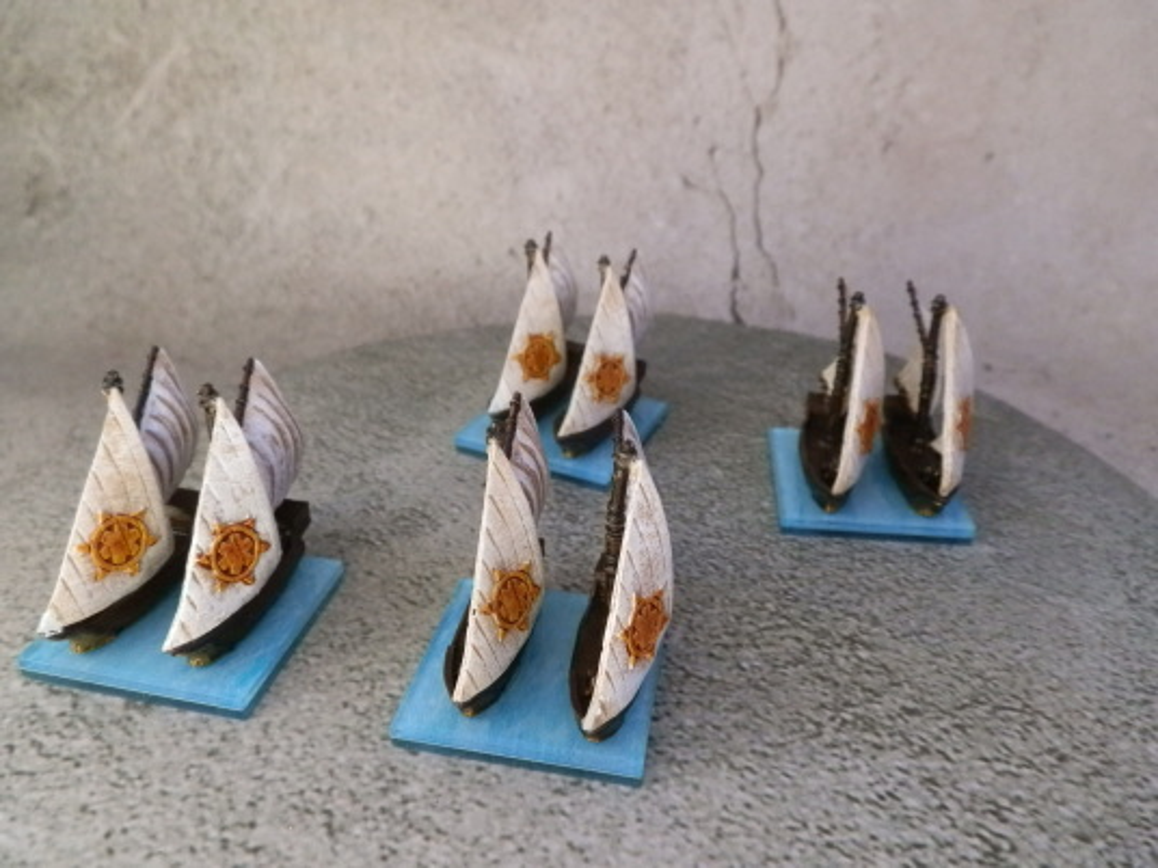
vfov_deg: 49.7
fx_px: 937
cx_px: 579
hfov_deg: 63.4
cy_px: 434
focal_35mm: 28
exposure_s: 1/160
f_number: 3.1
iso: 400
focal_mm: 5
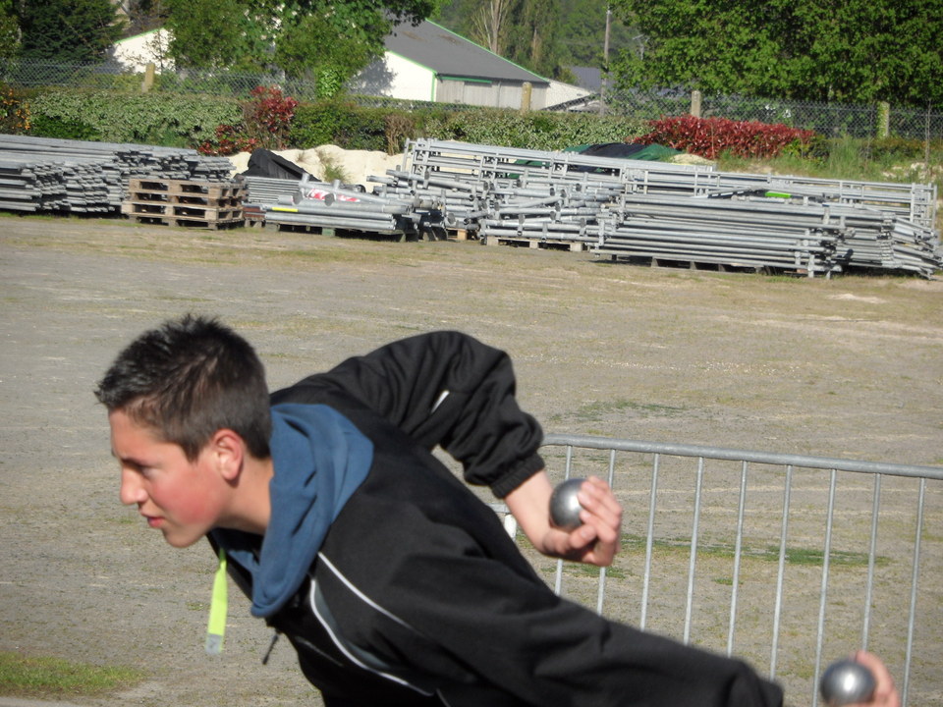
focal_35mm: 210
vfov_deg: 7.1
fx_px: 5721
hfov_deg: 9.4
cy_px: 354
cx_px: 472
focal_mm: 34.8
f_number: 4.6
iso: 80
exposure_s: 1/500
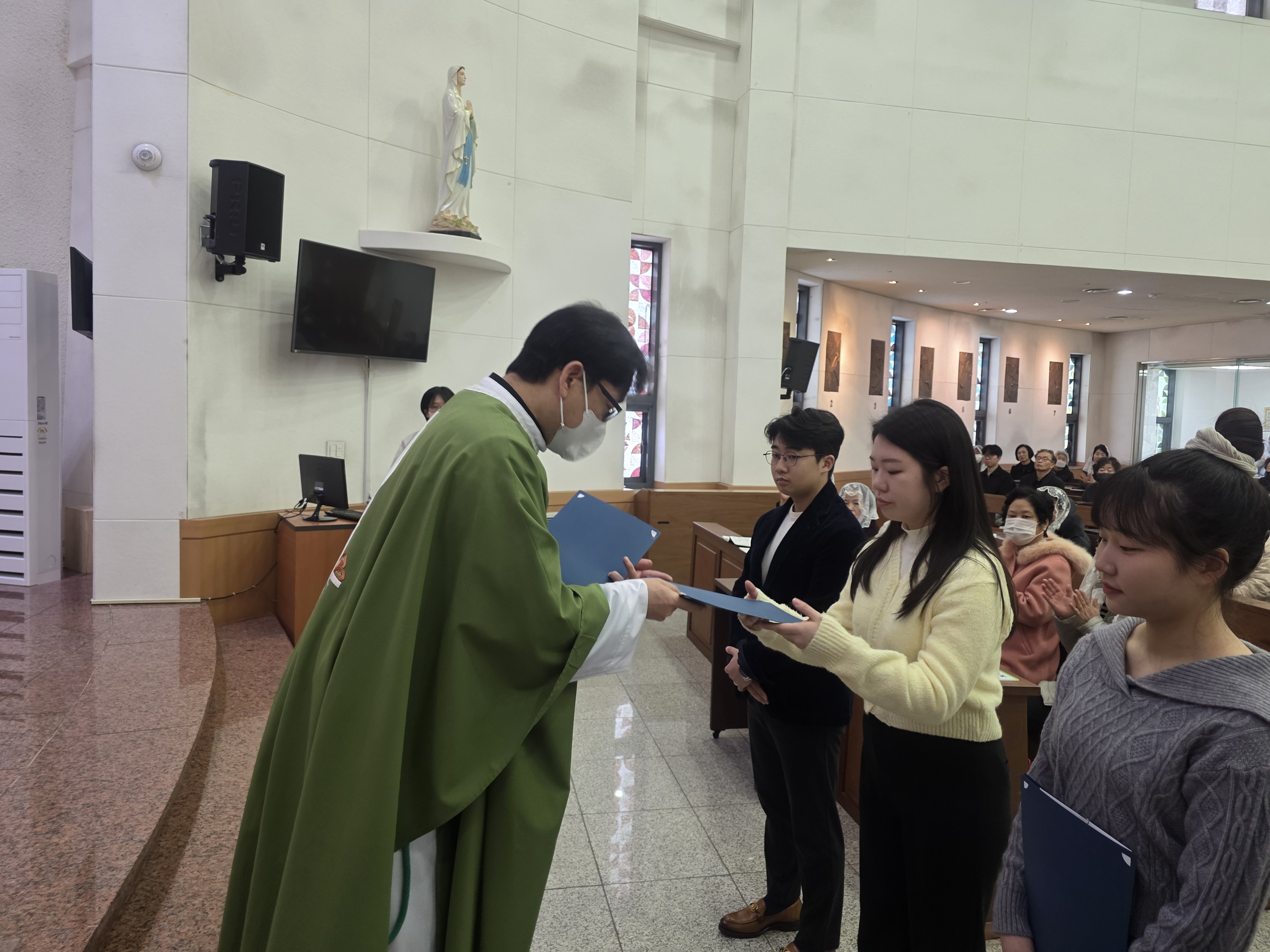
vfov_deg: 58.9
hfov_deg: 73.9
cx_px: 635
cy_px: 476
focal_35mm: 23
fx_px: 844
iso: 320
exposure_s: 1/120
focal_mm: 6.3
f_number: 1.7
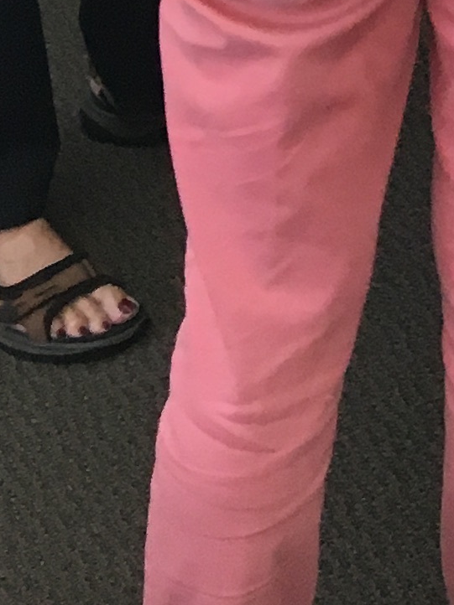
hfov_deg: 8.3
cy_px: -1038
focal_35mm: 162
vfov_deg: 10.0
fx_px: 2835
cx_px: 1141
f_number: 2.2
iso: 32
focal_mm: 4.15
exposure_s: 1/30
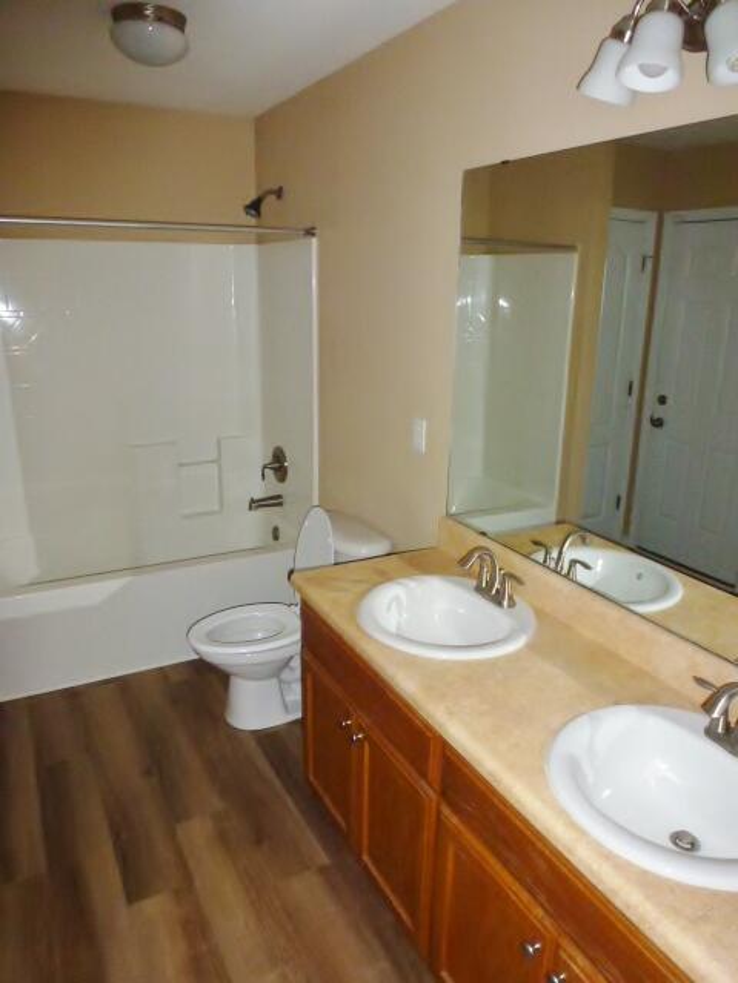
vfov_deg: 71.6
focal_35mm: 24
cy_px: 492
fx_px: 682
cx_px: 369
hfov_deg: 56.8
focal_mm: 4.3
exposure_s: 1/8
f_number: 3.3
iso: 400
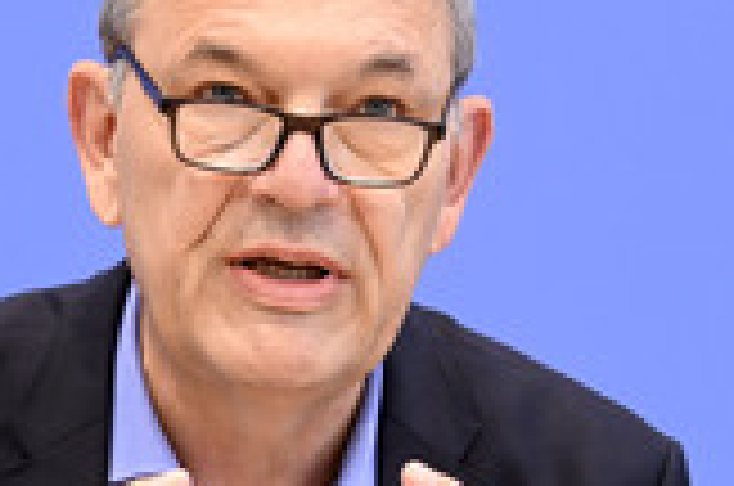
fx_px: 4843
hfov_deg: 8.6
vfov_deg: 5.7
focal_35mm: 238
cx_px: 146
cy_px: 414
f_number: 5
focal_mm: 86
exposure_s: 1/400
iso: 4000
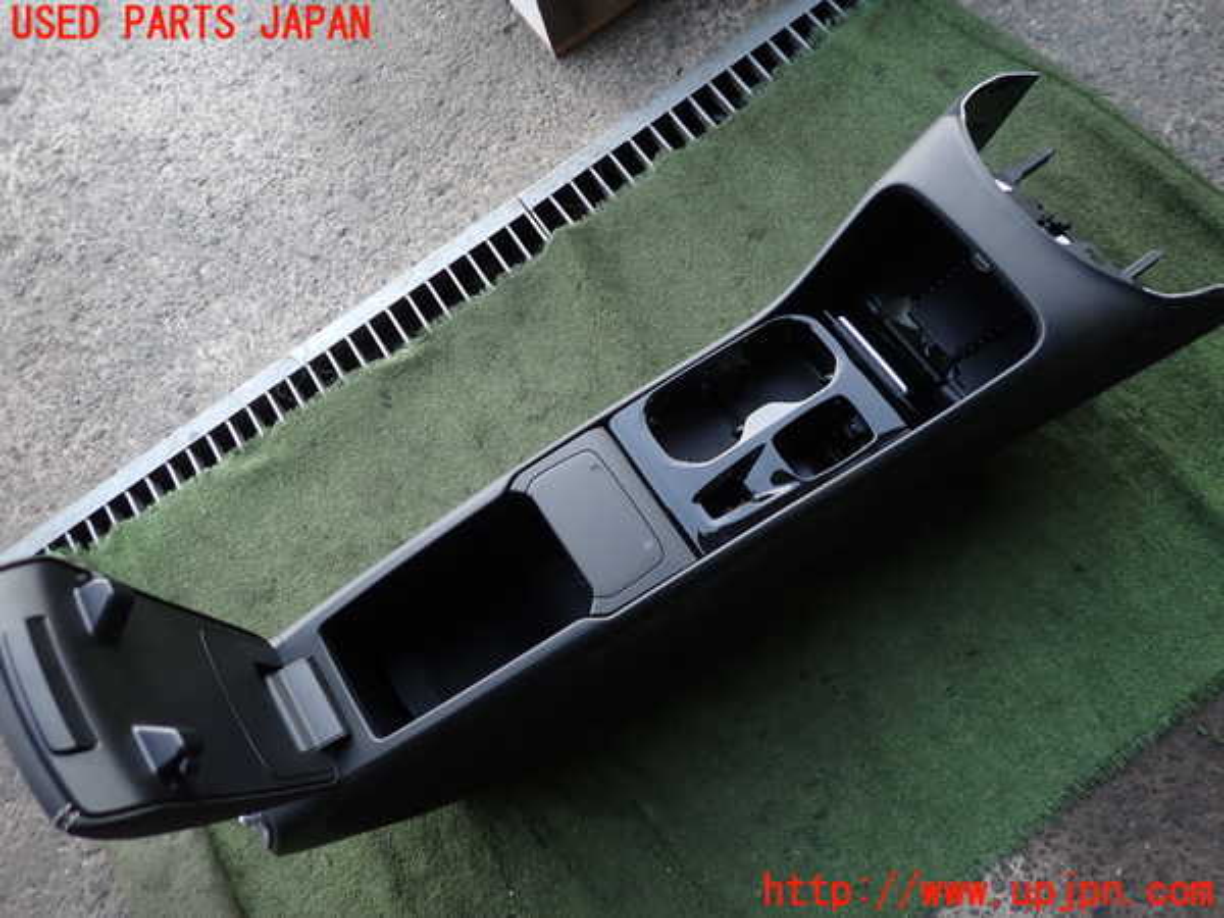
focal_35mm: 25
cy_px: 459
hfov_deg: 69.4
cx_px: 612
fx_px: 884
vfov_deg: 54.9
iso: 160
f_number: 2
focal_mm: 4.5
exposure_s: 1/60
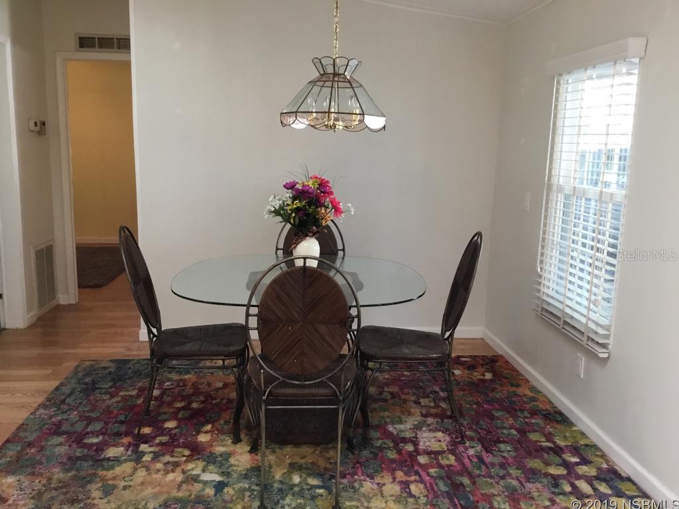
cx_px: 340
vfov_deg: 45.4
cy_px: 254
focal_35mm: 31
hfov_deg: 58.4
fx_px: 608
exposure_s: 1/30
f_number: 2.4
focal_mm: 3.3
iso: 64
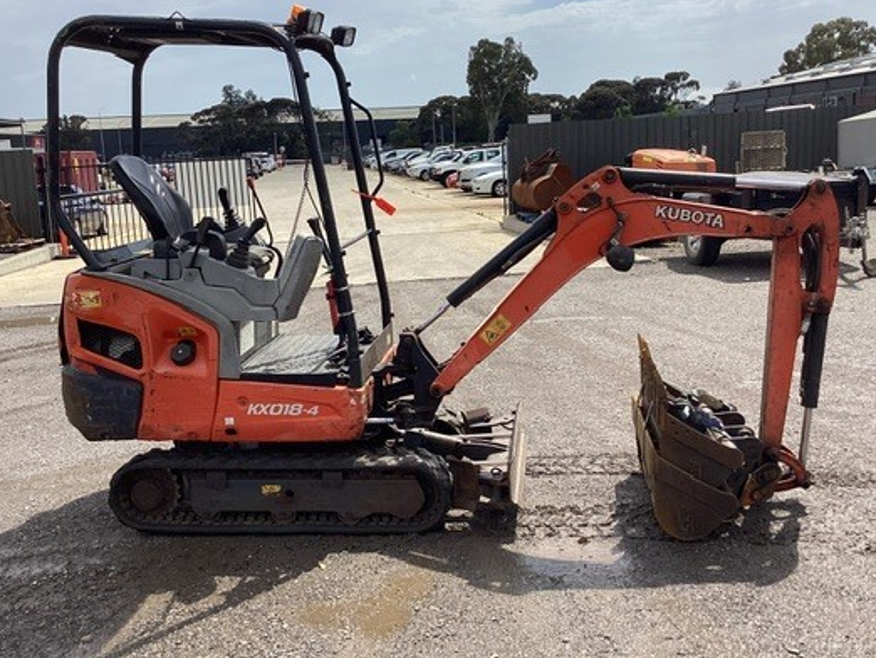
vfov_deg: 37.7
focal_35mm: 38
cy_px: 297
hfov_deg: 49.0
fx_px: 962
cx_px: 431
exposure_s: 1/1988
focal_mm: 3.3
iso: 25
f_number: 2.4
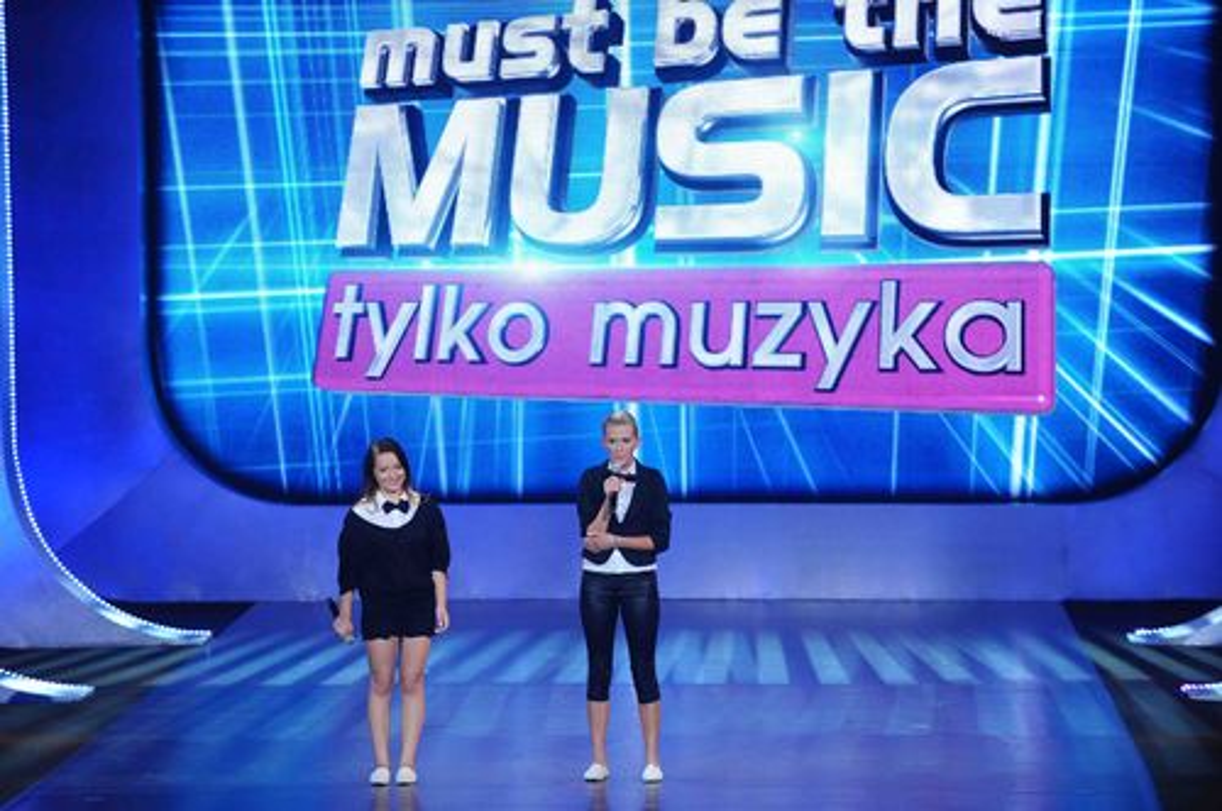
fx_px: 6102
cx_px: 611
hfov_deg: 11.4
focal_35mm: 180
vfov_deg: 7.6
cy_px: 406
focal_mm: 180
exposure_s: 1/200
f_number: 4
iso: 2000
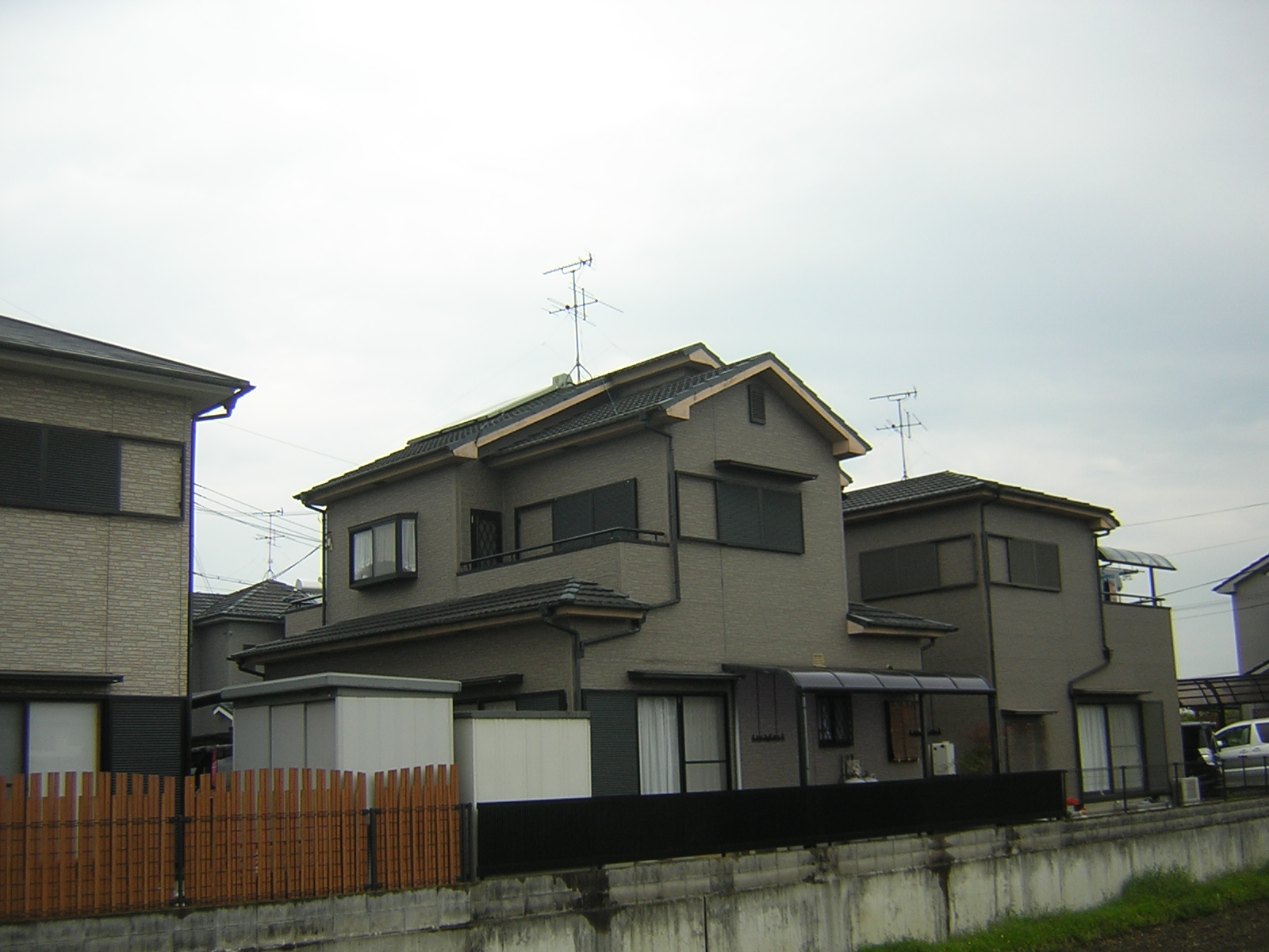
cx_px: 634
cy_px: 476
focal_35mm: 36
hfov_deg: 51.4
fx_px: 1320
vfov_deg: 39.7
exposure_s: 1/182
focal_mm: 4.7
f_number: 2.6
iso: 100
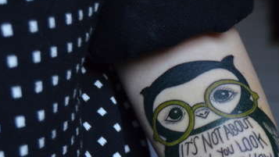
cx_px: 224
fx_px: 740
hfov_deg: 21.1
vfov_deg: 12.0
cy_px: 150
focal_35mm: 100
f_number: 4.8
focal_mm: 38
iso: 1600
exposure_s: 1/6
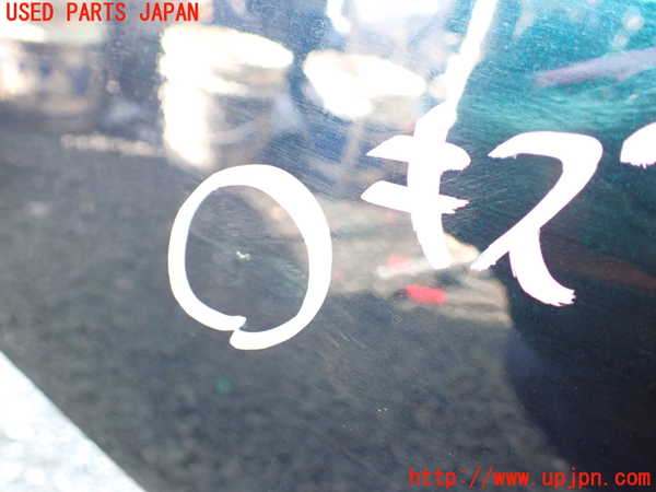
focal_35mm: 30
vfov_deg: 46.8
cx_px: 328
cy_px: 246
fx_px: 569
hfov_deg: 60.0
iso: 800
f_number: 2.3
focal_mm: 5.4
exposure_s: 1/100
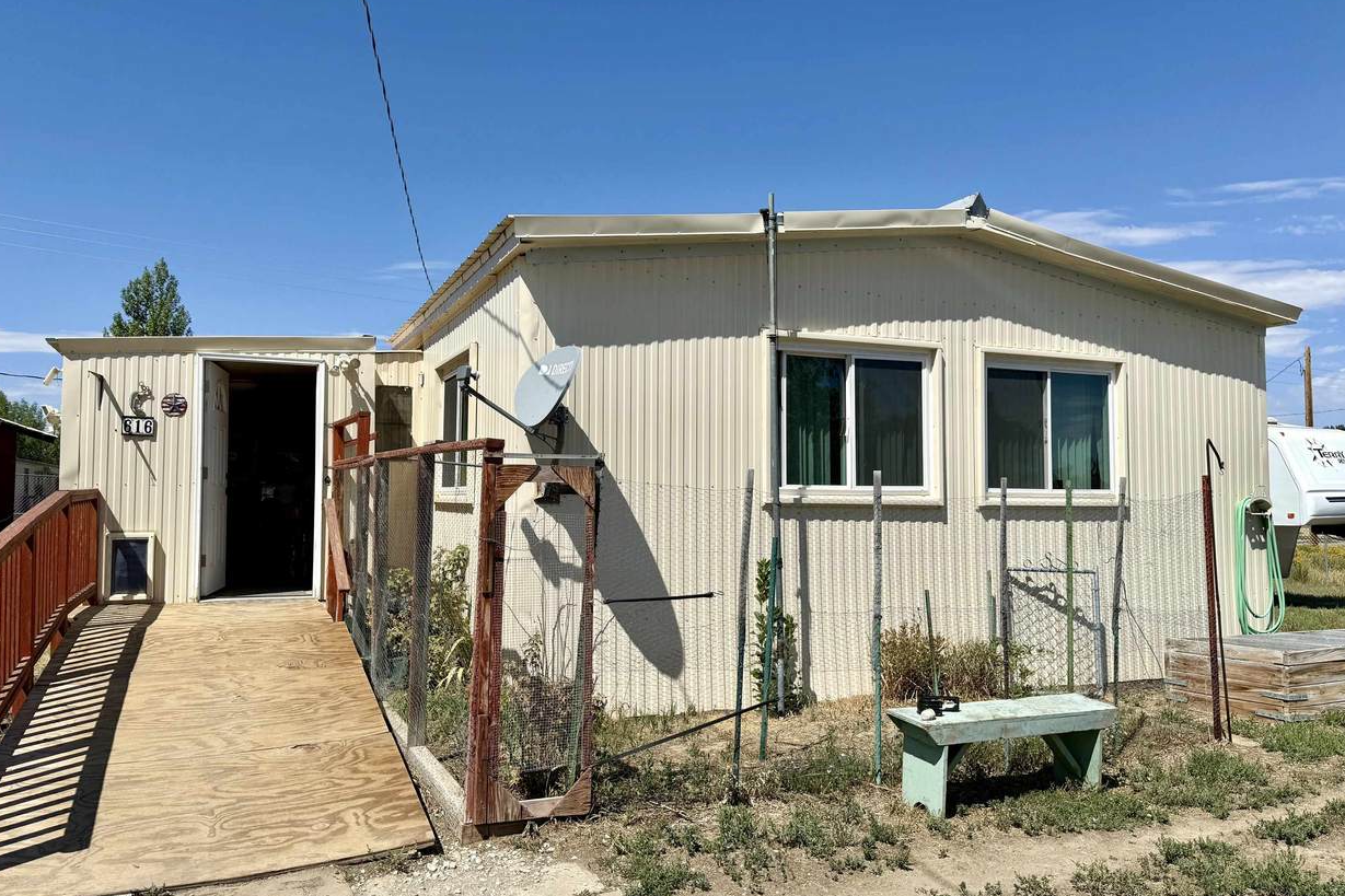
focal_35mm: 26
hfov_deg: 69.4
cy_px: 440
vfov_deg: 49.5
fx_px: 971
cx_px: 653
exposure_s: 1/8130
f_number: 1.78
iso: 80
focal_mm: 6.76
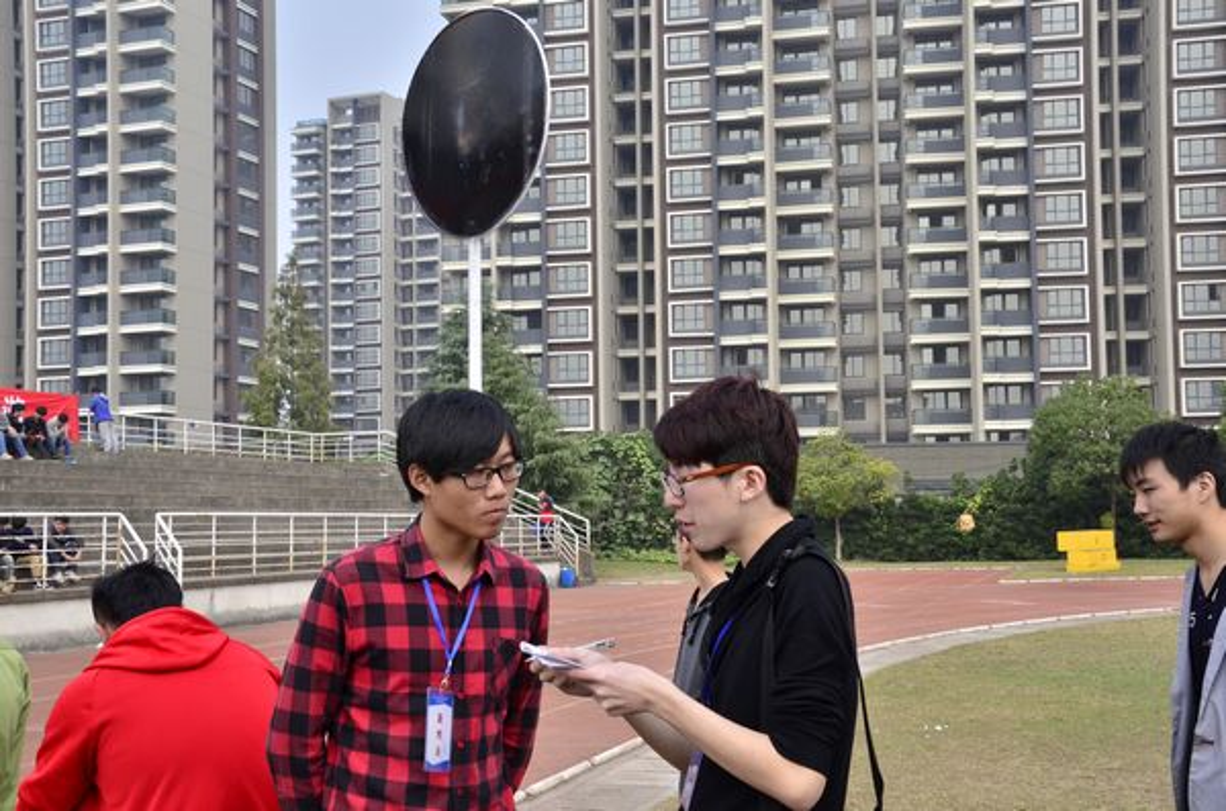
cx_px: 613
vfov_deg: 29.7
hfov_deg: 43.7
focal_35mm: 45
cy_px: 406
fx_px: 1529
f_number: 10
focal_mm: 30
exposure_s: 1/400
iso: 400
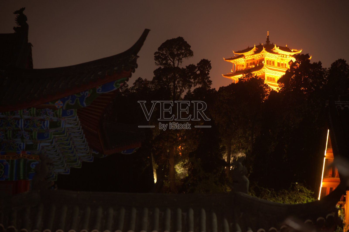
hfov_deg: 13.3
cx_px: 174
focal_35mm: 155
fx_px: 1502
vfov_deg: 8.8
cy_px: 116
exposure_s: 1/3
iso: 400
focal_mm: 155
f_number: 8
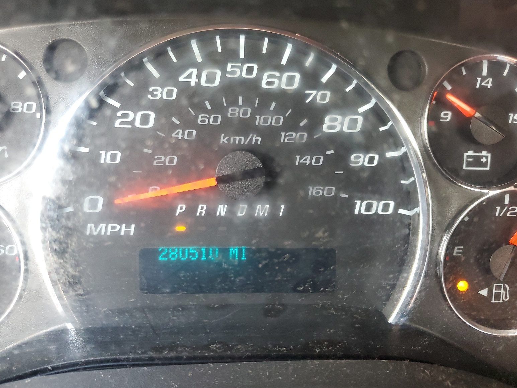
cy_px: 200
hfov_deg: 65.3
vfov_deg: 51.4
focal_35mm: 27
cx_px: 262
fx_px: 403
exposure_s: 1/50
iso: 300
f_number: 1.5
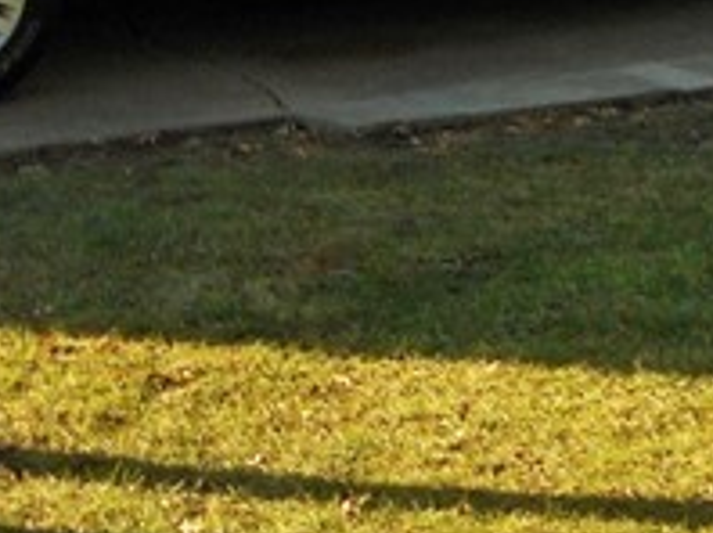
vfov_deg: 7.1
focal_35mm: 202
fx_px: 4156
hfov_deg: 9.8
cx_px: 645
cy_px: -533
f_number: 4.5
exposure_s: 1/200
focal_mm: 6.9
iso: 80
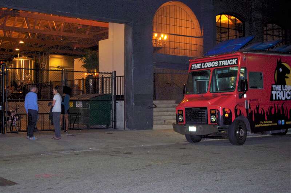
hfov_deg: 40.4
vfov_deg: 27.4
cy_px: 96
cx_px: 146
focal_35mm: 49
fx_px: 396
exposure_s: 1/25
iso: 400
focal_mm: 32.5
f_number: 4
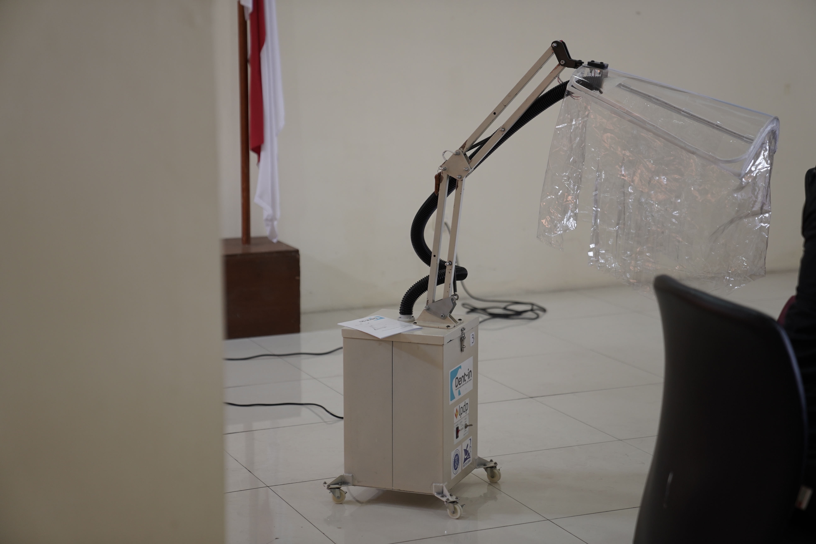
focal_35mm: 70
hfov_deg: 28.8
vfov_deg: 19.5
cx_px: 408
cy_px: 272
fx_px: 1587
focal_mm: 70
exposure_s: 1/100
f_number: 2.8
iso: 640
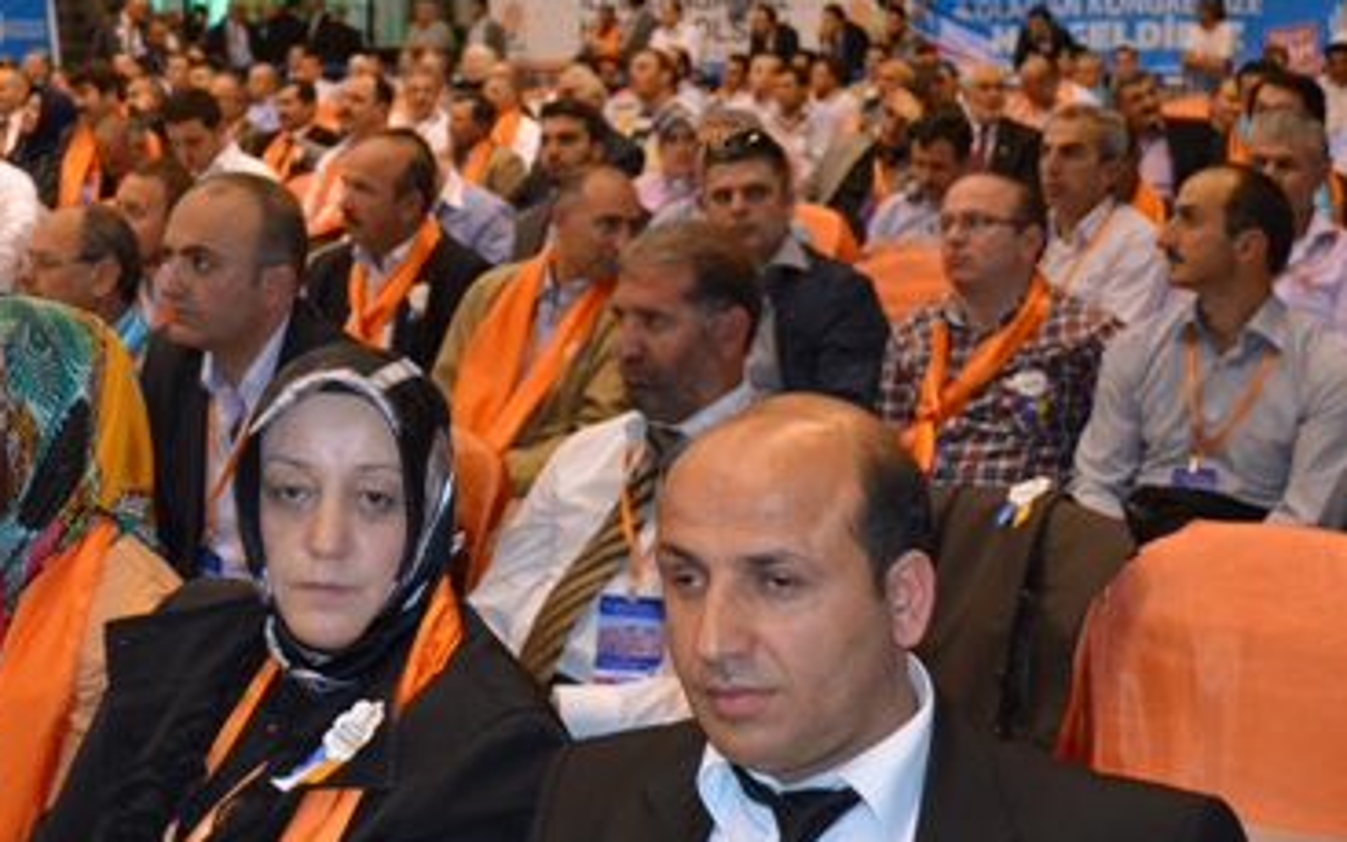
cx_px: 384
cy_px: 161
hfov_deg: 29.4
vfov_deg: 18.7
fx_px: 2533
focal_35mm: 69
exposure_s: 1/60
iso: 800
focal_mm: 26
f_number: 4.2
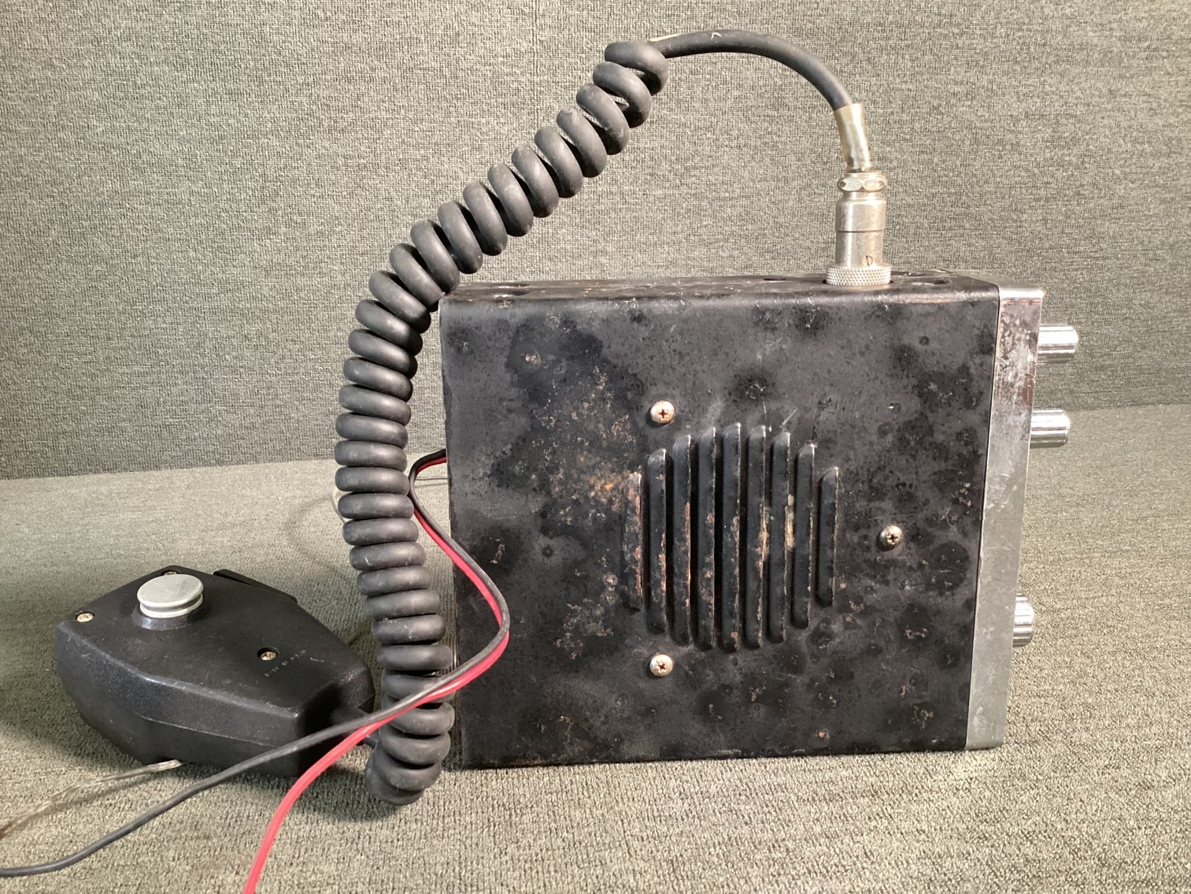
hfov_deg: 58.3
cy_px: 447
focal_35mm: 31
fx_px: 1067
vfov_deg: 45.4
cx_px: 596
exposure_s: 1/50
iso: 400
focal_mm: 3.3
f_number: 2.4
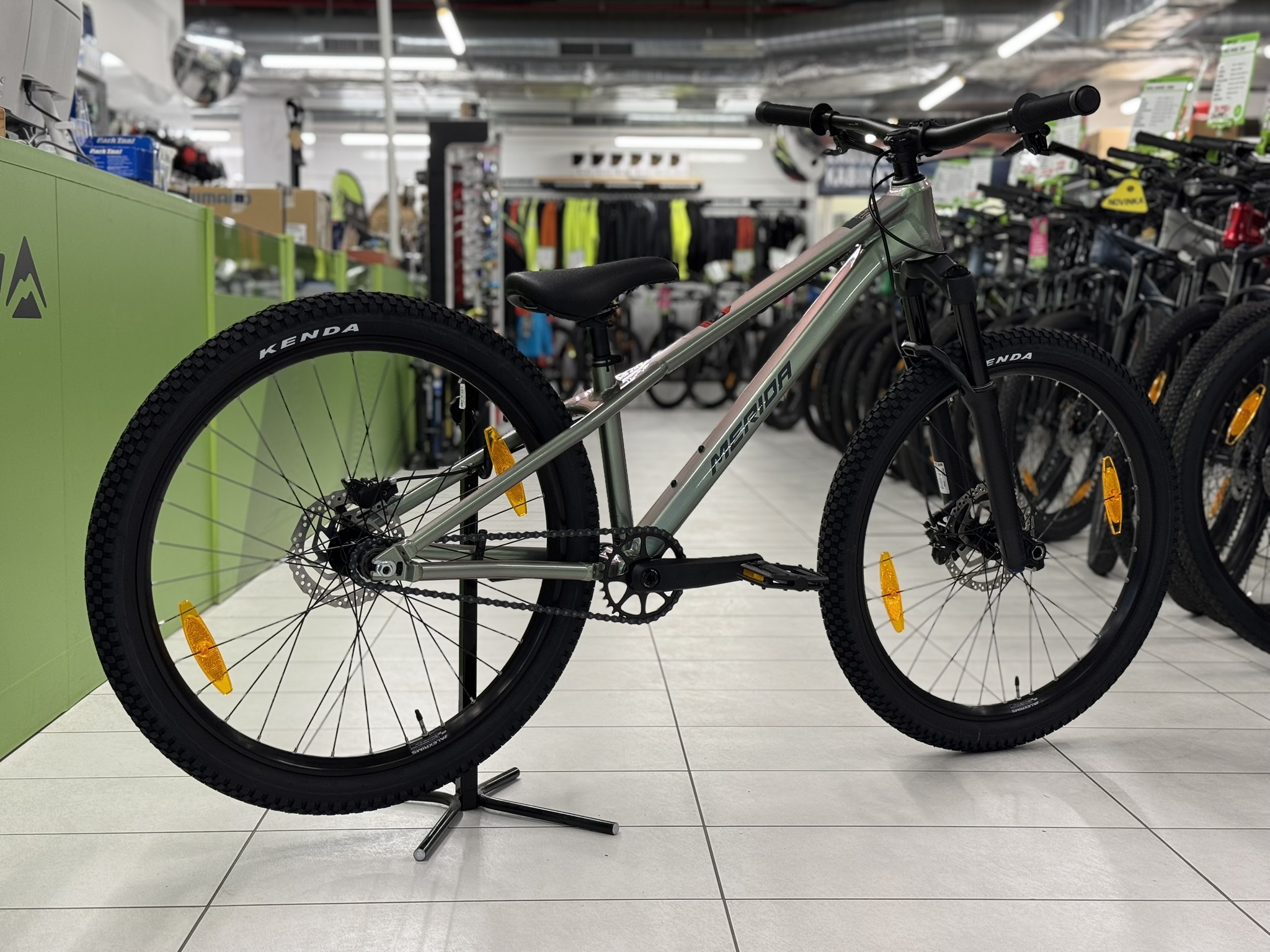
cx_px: 635
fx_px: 1761
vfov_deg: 30.3
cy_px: 476
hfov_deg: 39.7
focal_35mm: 48
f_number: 1.78
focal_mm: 6.76
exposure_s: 1/50
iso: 50
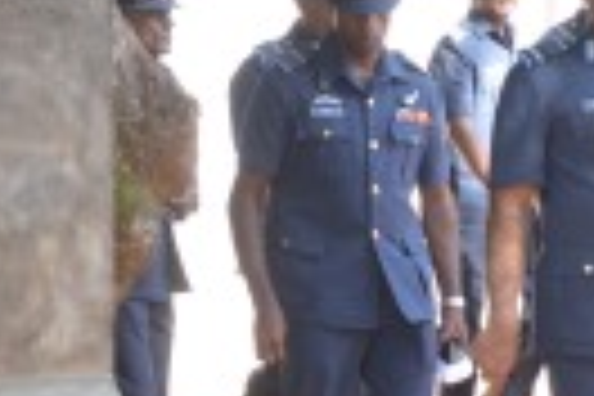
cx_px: 270
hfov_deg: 14.3
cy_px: 477
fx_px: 2364
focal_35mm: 143
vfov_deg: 9.4
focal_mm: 21
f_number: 5
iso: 400
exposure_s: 1/125
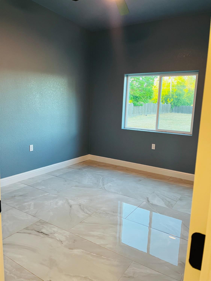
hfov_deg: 53.1
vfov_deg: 67.3
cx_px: 106
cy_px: 140
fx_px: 211
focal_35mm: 26
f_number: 1.6
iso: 160
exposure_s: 1/60
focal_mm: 5.1
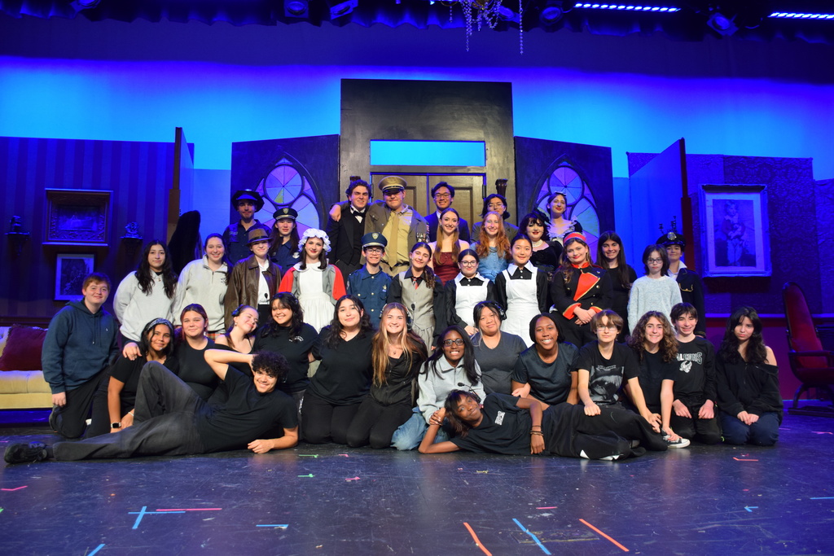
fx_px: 695
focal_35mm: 30
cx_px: 417
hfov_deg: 61.9
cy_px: 278
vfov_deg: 43.6
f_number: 3.5
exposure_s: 1/60
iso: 800
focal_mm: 20
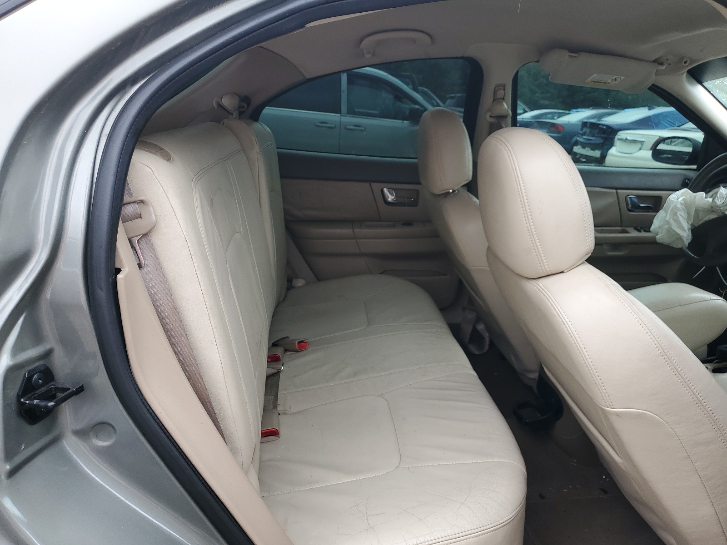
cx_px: 364
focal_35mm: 26
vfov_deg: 53.1
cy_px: 272
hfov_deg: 67.3
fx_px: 546
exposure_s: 1/128
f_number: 1.5
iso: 50
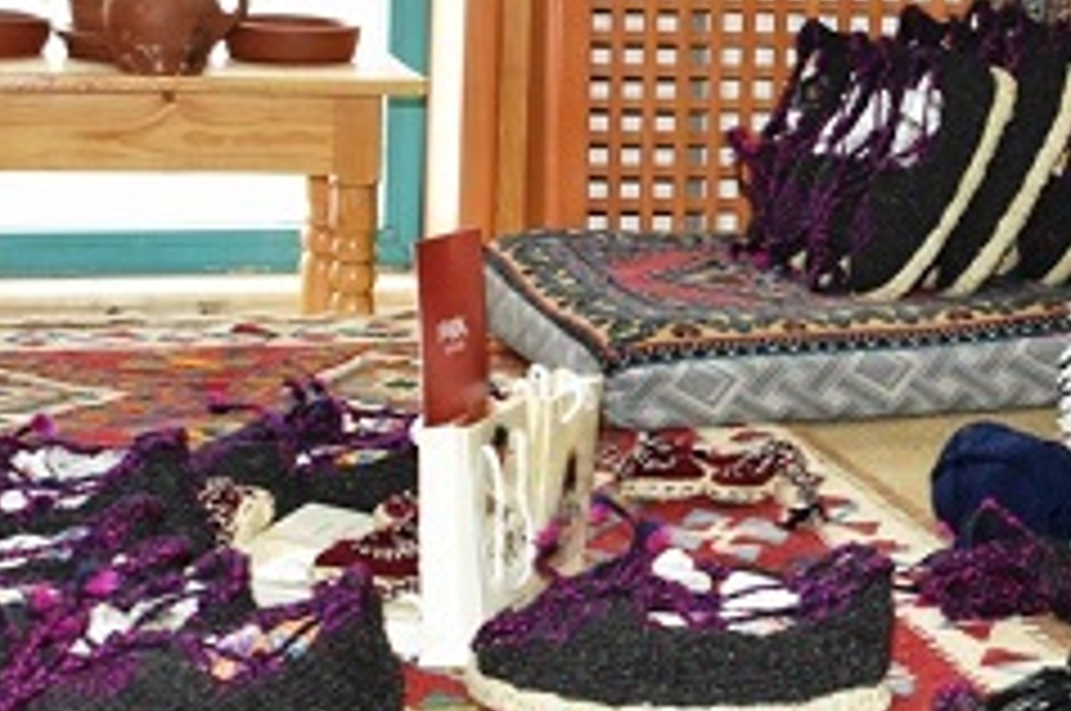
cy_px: 207
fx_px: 3038
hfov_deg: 19.4
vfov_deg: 13.3
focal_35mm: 102
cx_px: 1080
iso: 1000
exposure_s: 1/60
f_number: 5
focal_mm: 27
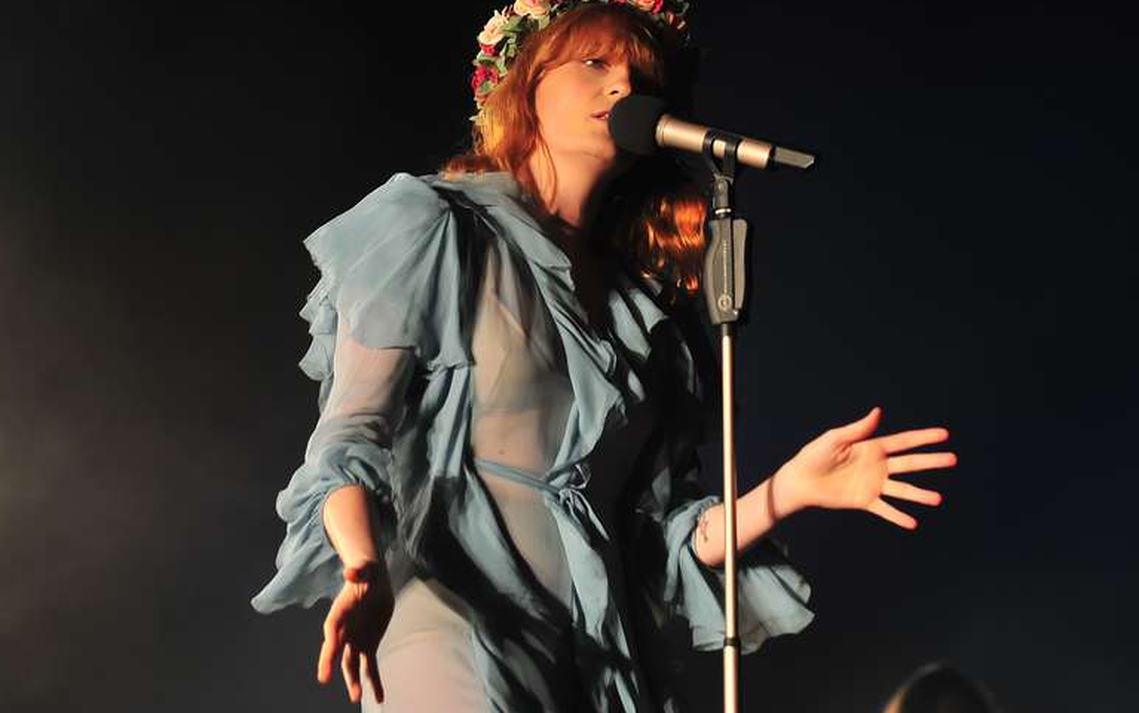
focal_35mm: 131
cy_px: 336
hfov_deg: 15.9
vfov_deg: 10.0
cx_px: 685
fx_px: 4068
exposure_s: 1/800
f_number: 3.2
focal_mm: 105
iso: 1600
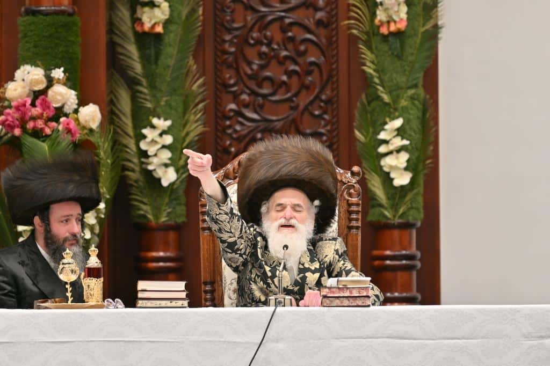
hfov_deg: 6.9
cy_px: 183
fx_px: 4582
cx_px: 275
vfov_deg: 4.6
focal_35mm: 300
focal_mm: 200
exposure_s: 1/250
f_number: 2.8
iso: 160
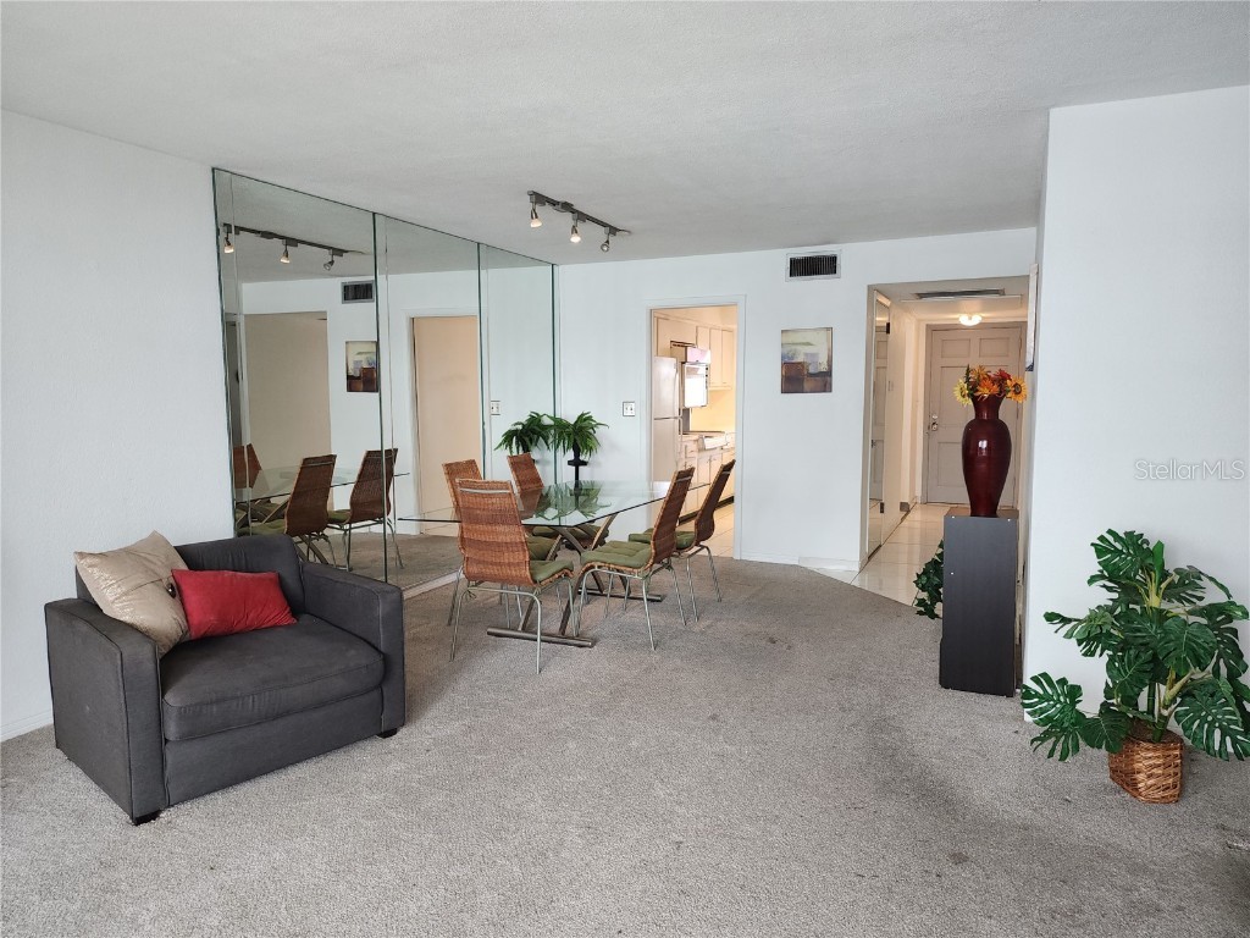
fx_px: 831
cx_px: 625
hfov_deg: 73.9
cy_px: 469
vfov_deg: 58.9
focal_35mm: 23
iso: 100
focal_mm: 6.4
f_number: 1.8
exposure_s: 1/40
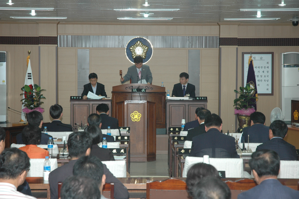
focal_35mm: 90
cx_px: 150
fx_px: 747
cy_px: 100
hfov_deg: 22.6
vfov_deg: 15.2
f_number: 5
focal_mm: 60
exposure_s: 1/60
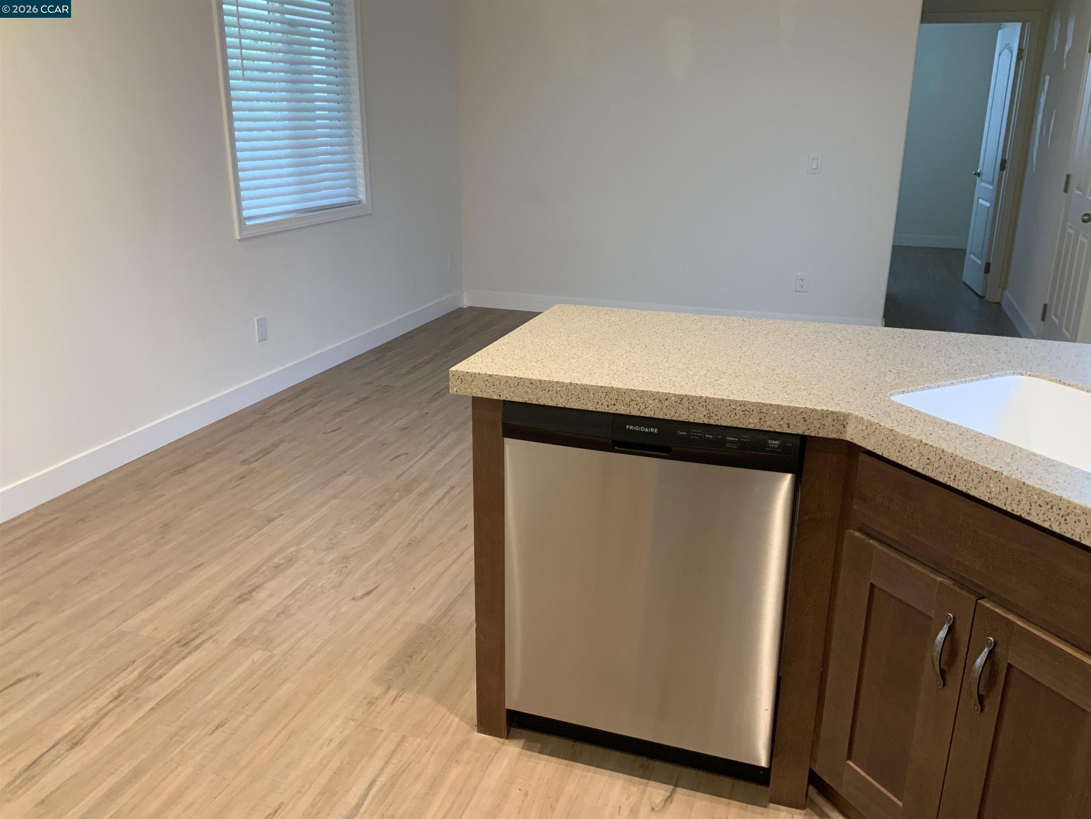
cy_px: 410
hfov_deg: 61.7
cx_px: 546
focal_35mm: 29
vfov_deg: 48.2
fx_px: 914
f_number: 1.8
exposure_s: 1/60
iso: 125
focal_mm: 3
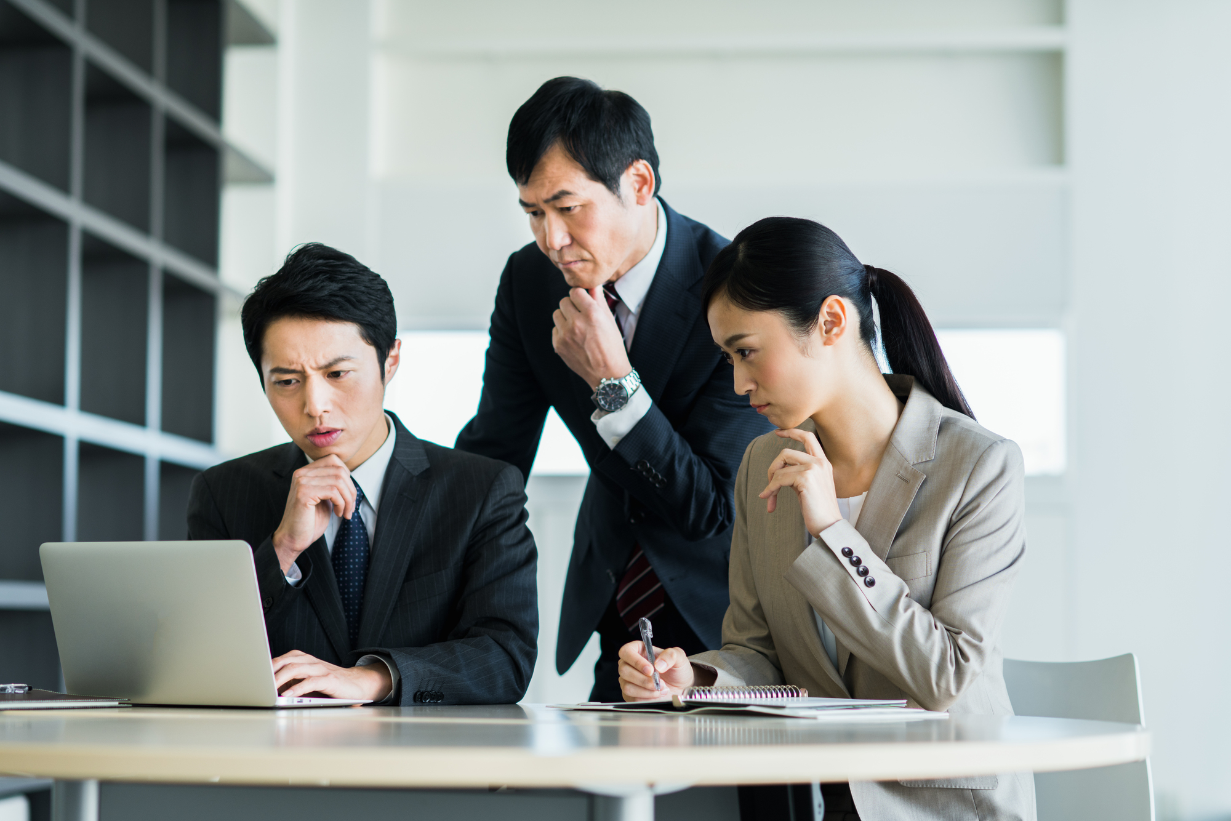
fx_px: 2907
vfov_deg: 16.1
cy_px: 410
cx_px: 616
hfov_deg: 23.9
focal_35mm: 85
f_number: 2.8
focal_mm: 85
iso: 320
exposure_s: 1/320
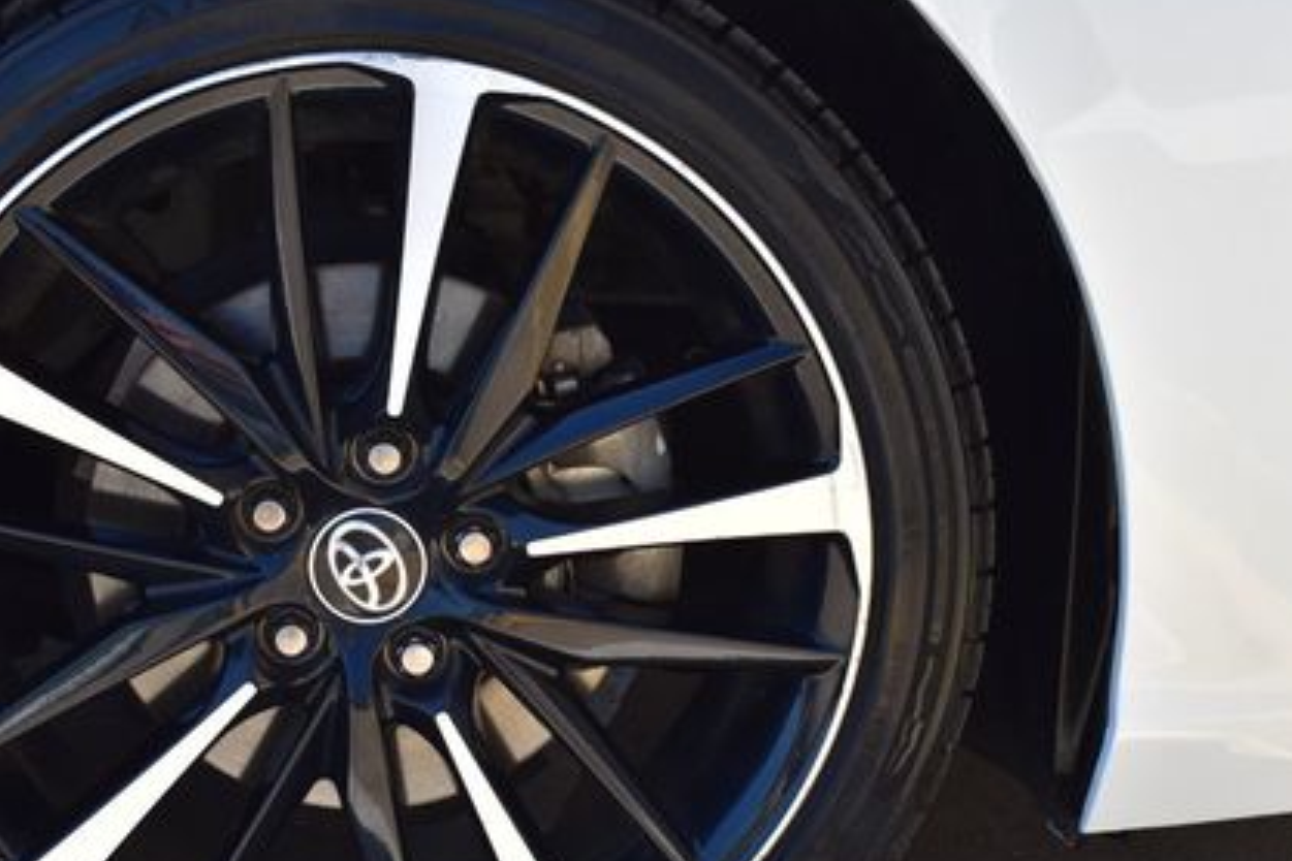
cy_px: 619
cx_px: 493
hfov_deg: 30.1
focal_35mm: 67
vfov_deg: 20.3
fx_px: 2396
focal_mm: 29
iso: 400
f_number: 10
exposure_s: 1/200
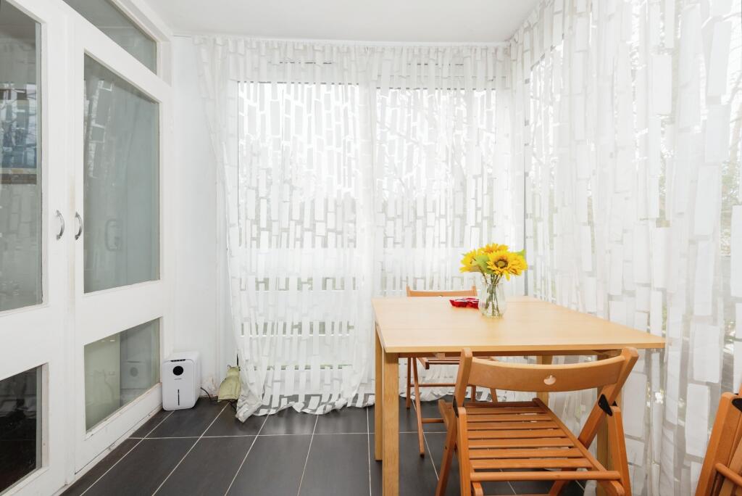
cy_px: 248
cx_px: 371
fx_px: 330
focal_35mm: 16
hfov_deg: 96.7
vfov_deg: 73.8
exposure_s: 1/25
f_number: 8
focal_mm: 16
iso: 200
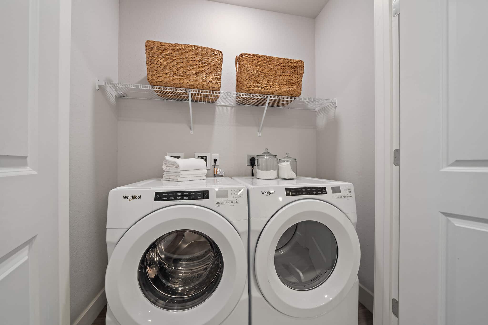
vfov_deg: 90.0
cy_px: 162
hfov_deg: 112.6
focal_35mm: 12
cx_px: 244
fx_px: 163
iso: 200
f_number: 8
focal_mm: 12
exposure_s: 1/1.43
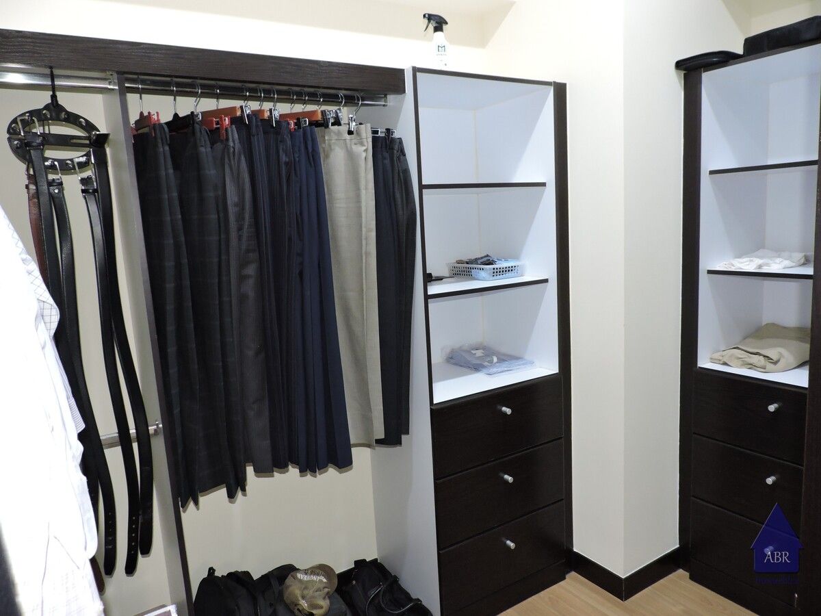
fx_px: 569
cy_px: 308
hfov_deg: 71.6
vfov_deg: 56.8
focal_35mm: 24
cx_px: 410
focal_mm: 4.3
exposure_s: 1/13
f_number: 3
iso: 400
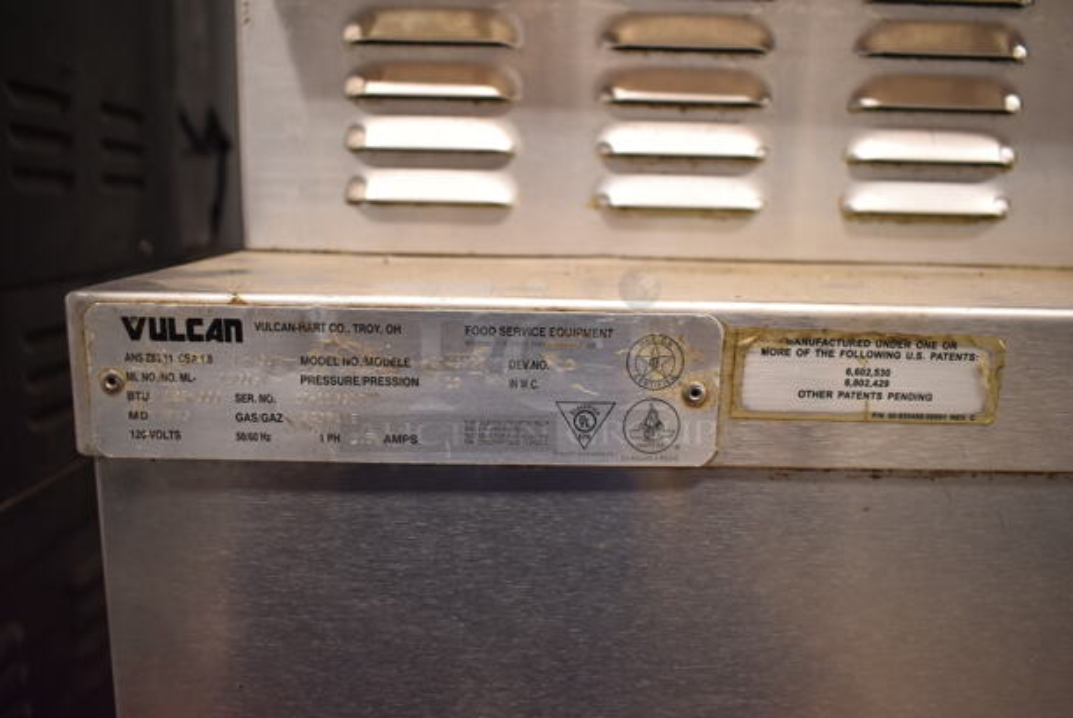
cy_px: 359
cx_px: 536
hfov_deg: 61.9
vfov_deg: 43.7
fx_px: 895
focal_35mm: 30
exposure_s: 1/125
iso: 1250
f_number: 3.5
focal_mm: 20
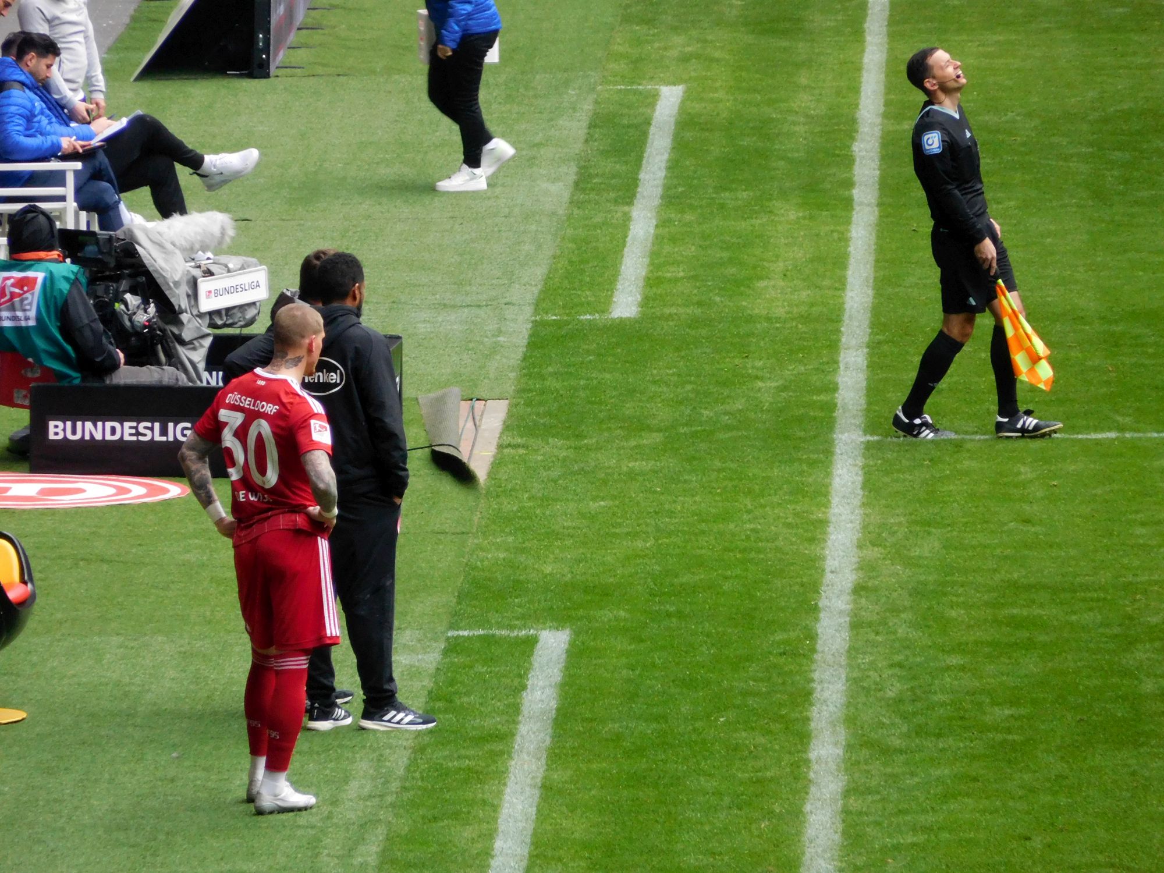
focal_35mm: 500
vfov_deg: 3.0
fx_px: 16813
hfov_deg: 4.0
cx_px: 582
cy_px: 436
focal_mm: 90
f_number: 6.5
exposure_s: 1/160
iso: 400
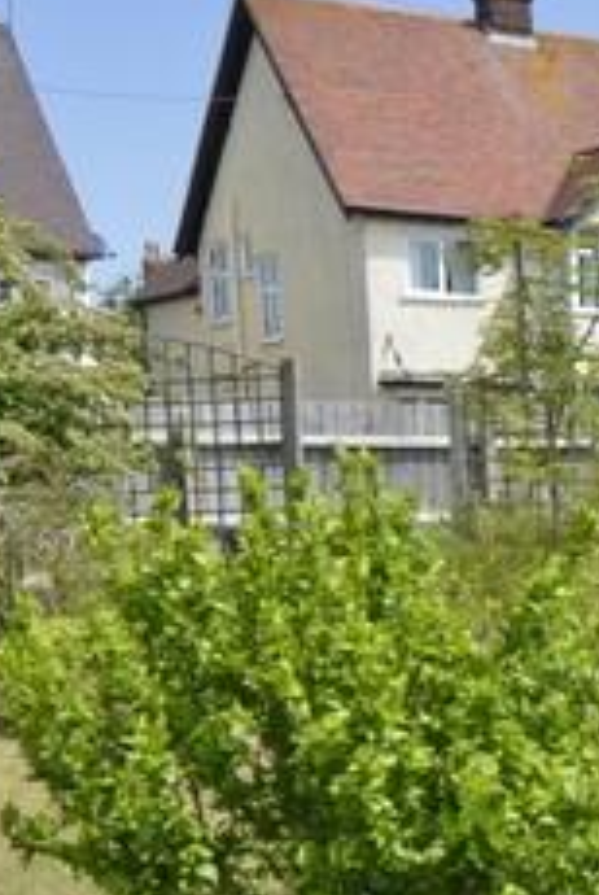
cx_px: 1000
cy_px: 790
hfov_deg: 16.4
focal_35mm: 73
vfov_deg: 26.7
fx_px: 1822
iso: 200
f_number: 8
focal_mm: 11
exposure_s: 1/250
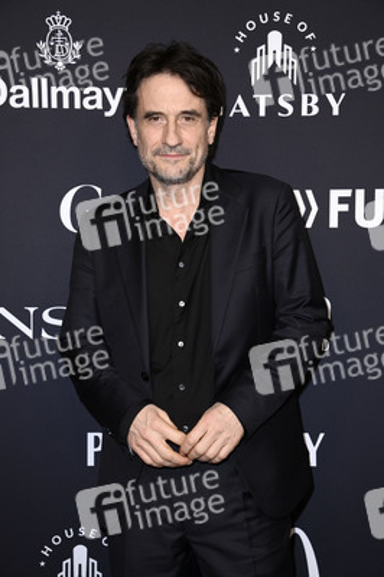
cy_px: 288
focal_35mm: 65
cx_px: 192
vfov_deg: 31.0
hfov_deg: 20.9
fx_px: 1042
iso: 500
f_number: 5.6
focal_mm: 65
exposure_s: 1/250
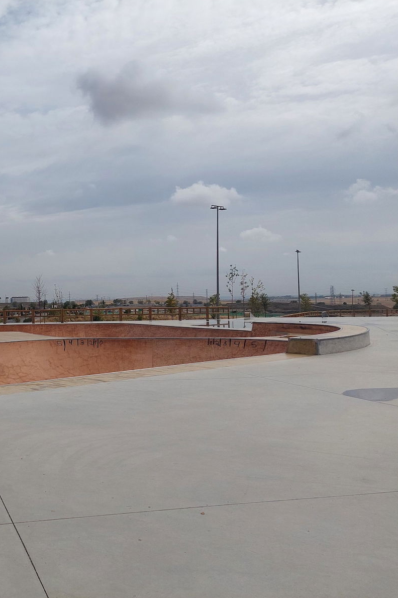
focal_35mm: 35
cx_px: 3
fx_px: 581
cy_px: 298
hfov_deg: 34.5
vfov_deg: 54.4
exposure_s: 1/4243
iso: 40
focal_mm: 5.23
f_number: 1.8
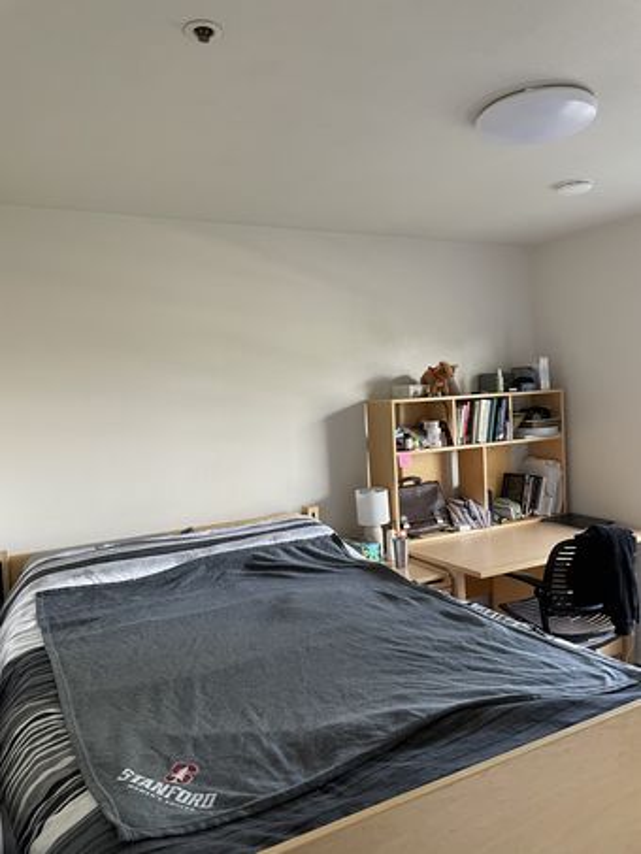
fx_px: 642
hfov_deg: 53.1
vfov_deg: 67.3
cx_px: 320
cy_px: 427
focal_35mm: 26
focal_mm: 4.2
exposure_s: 1/60
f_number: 1.6
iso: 160
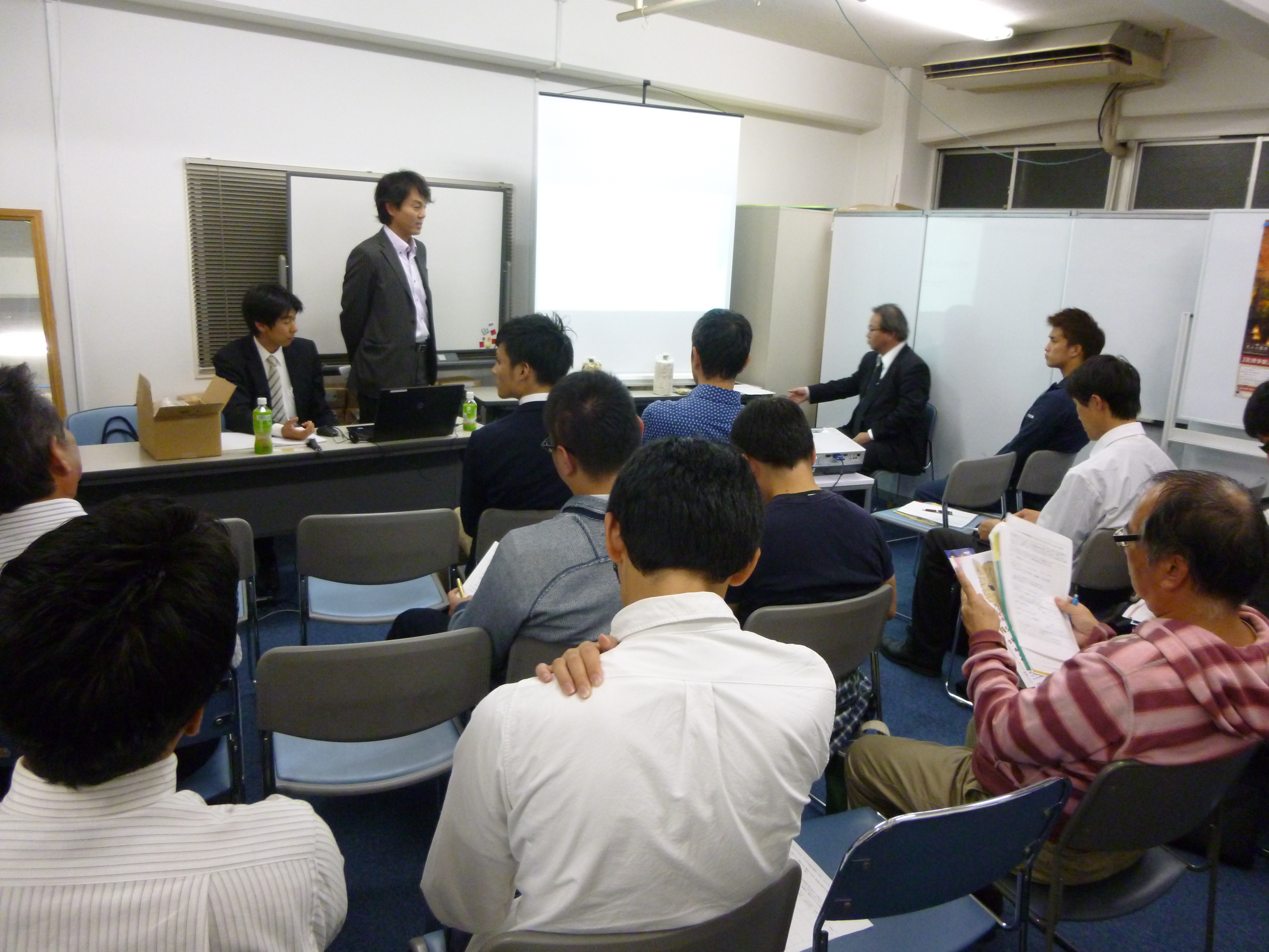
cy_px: 476
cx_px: 634
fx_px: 916
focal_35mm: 25
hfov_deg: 69.4
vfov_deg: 54.9
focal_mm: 4.5
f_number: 3.1
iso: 400
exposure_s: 1/30
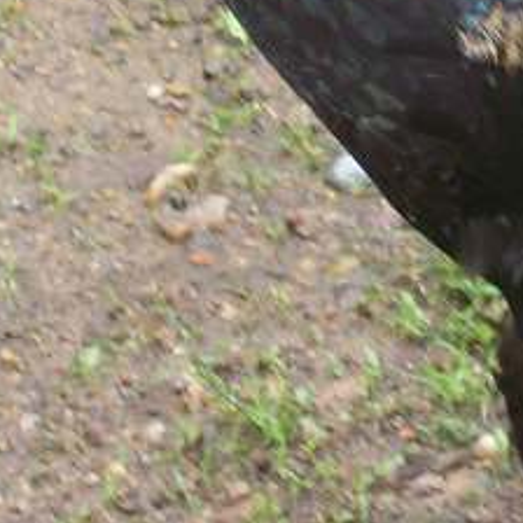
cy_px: -72
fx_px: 6017
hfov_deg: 5.0
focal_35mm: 352
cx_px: 539
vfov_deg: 5.0
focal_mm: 14.3
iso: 80
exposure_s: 1/54.6
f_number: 4.3
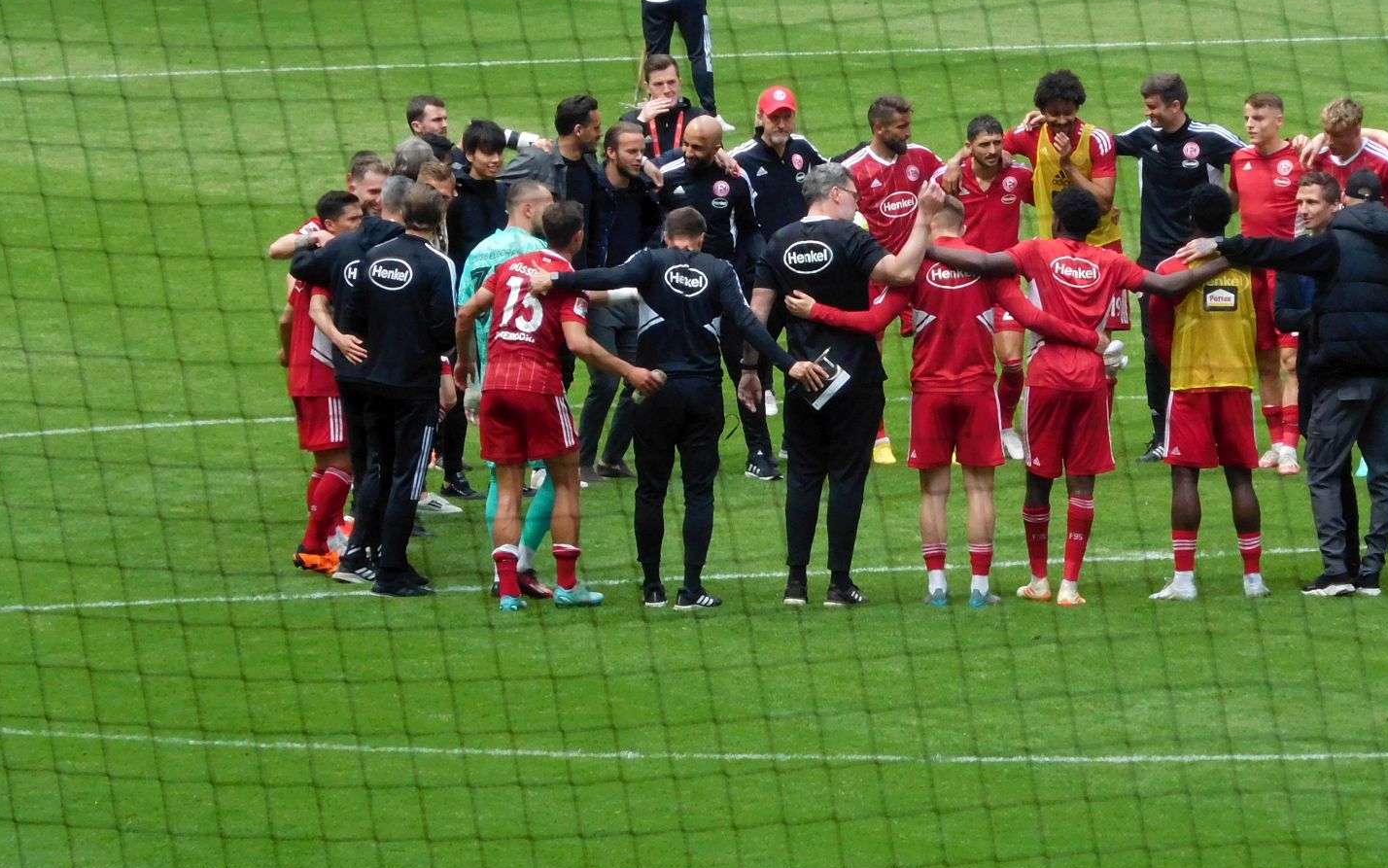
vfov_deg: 2.8
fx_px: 17971
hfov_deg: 4.4
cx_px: 923
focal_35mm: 475
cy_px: 441
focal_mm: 57.1
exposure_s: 1/250
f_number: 5.9
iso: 280
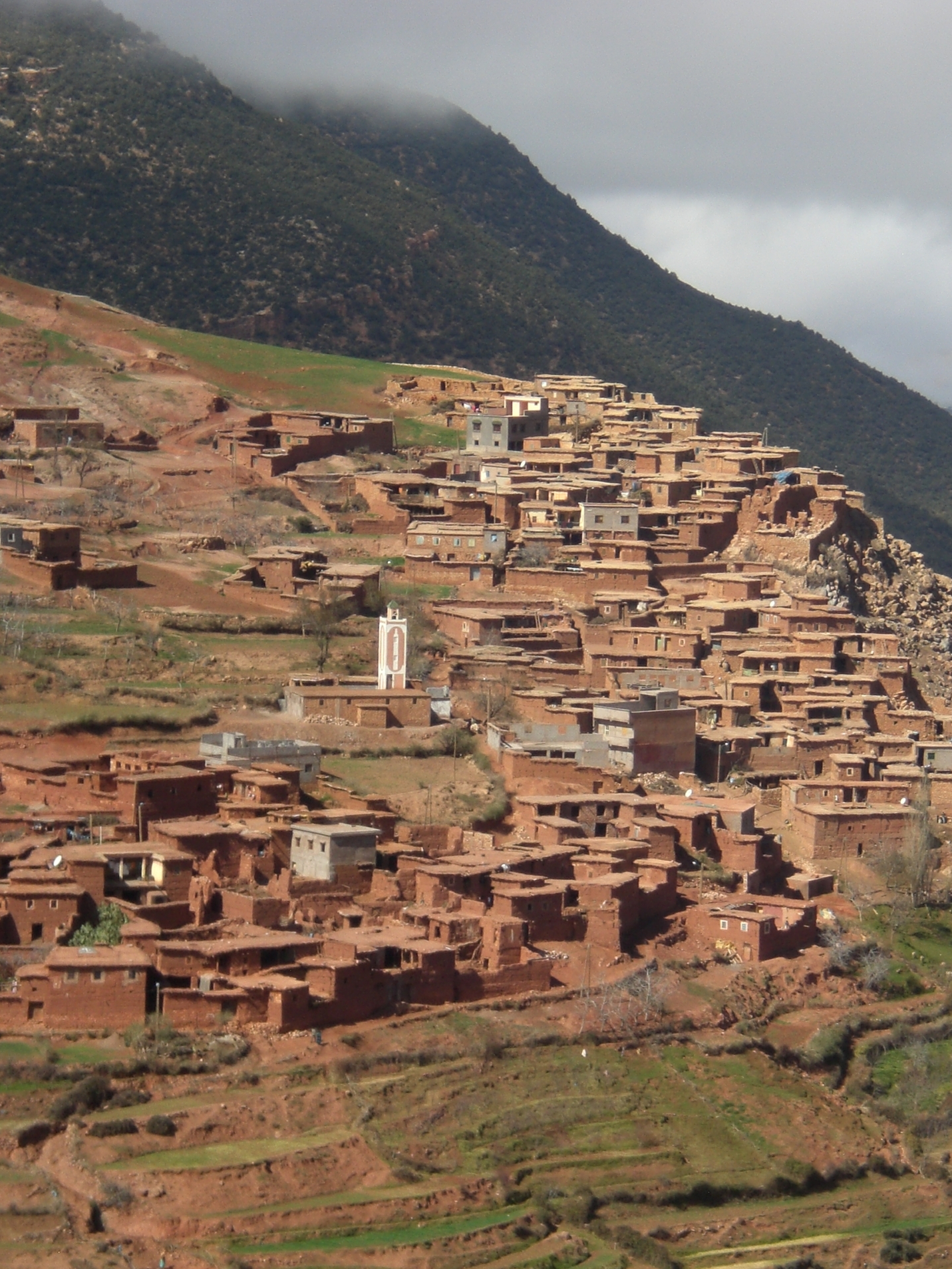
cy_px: 631
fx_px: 5608
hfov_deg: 9.7
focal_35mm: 153
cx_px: 771
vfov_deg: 12.9
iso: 50
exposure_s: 1/320
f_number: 5.9
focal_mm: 18.9
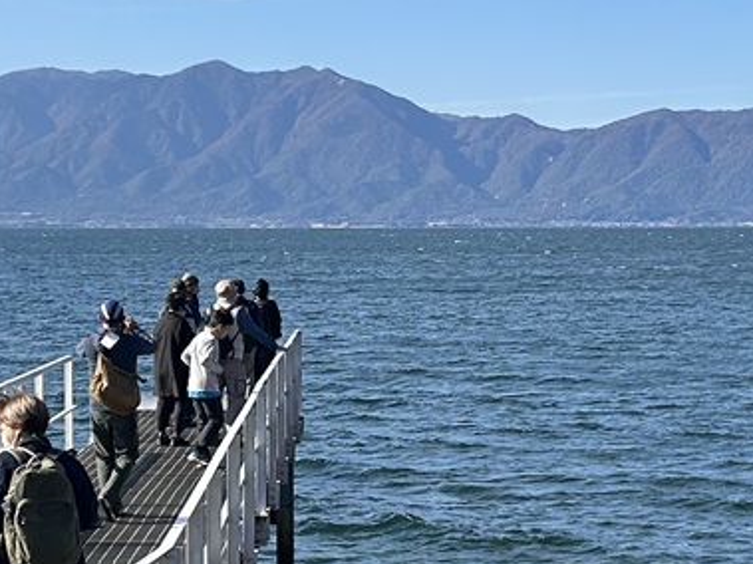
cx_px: 294
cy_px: 315
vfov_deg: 14.4
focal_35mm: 103
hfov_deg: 19.1
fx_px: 2240
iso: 50
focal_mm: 5.7
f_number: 1.5
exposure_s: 1/3831
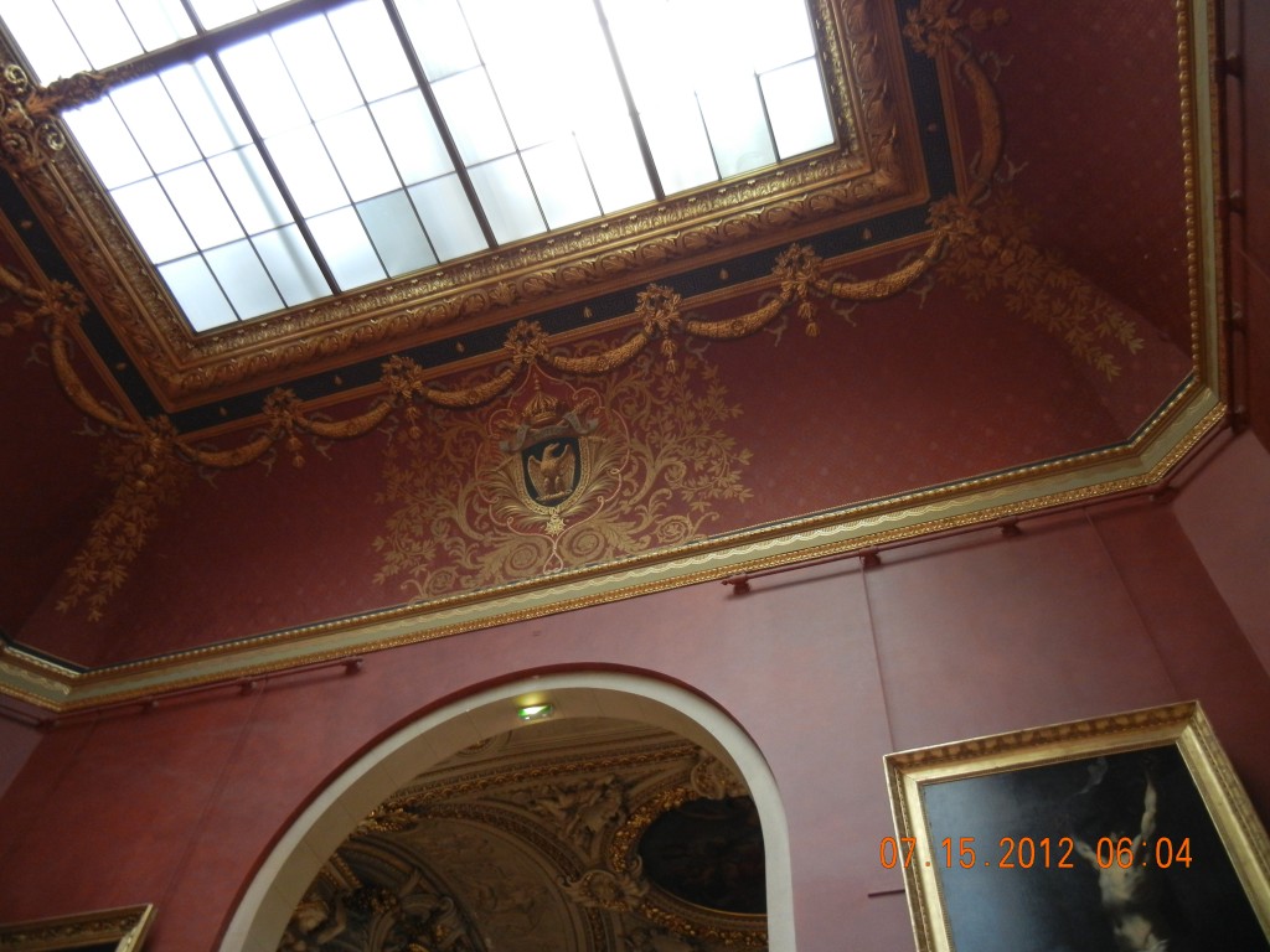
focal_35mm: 30
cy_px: 476
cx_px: 635
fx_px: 1101
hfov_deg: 60.0
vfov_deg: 46.8
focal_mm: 5.4
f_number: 3.5
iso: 400
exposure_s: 1/40.7
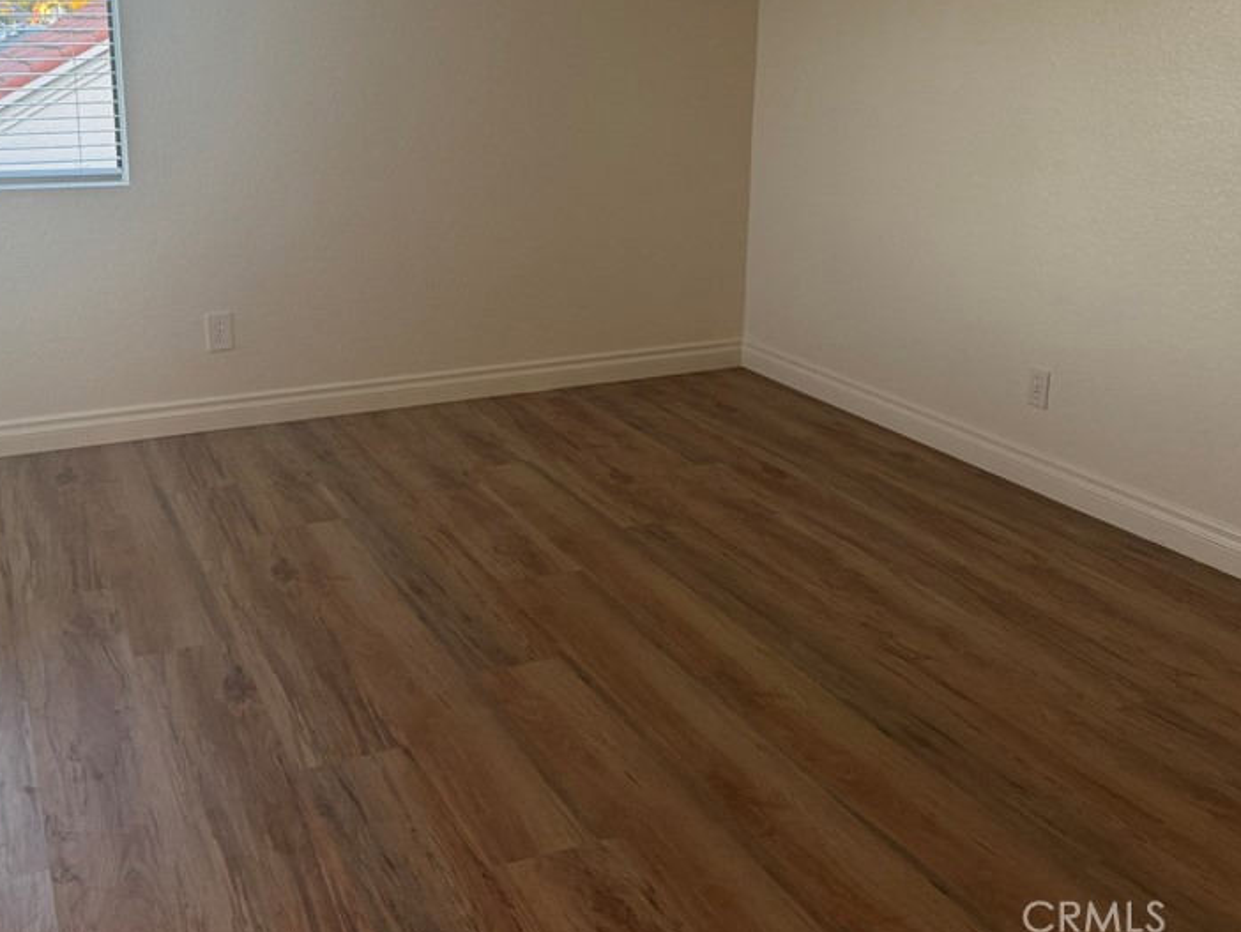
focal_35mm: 35
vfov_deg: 39.9
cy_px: 264
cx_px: 398
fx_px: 1255
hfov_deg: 51.5
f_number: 1.78
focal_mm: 6.76
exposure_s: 1/60
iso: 160
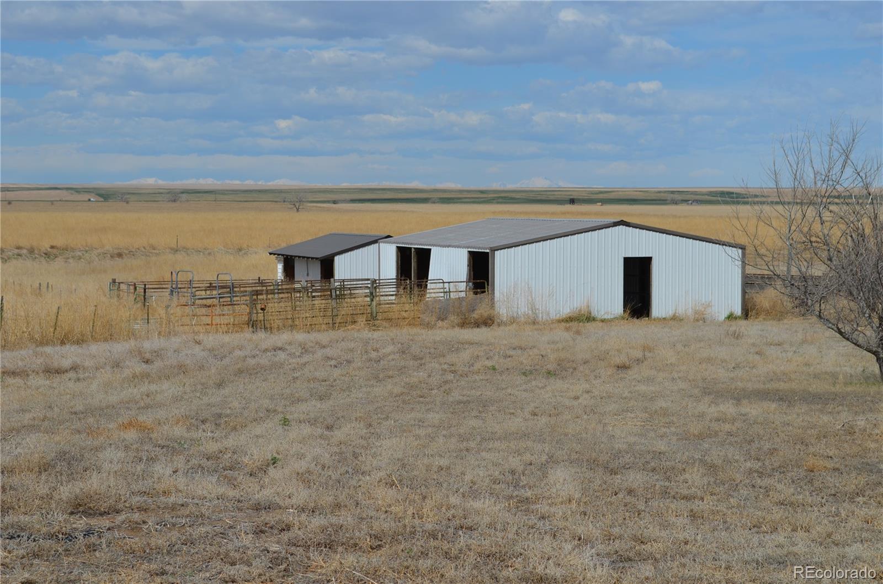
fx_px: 2019
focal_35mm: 82
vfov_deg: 16.5
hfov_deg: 24.7
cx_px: 442
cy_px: 292
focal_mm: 55
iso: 100
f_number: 10
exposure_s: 1/400
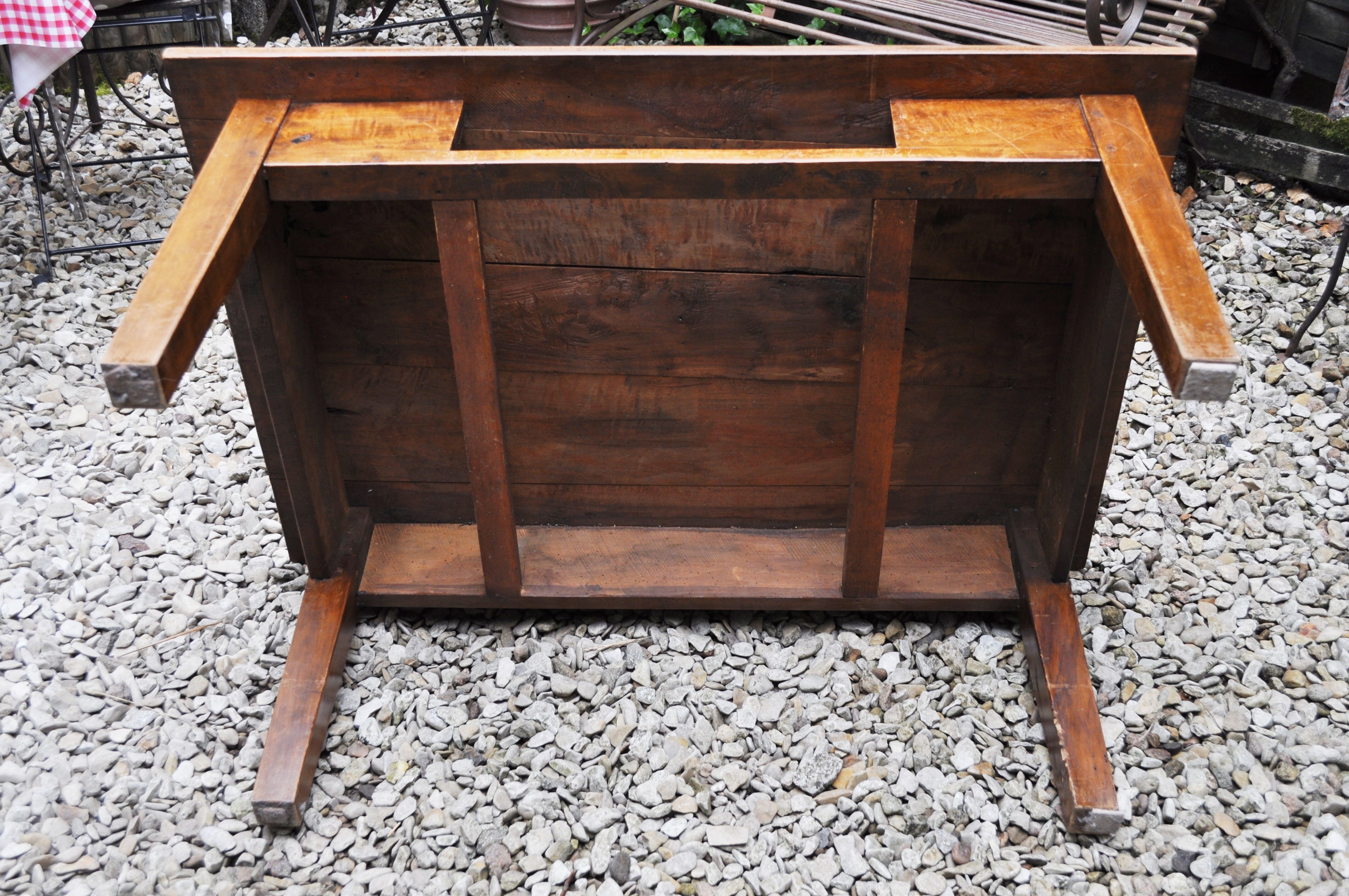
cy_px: 448
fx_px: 1460
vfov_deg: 34.1
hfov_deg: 49.6
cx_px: 674
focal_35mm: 39
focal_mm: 26
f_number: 5.6
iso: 280
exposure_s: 1/125
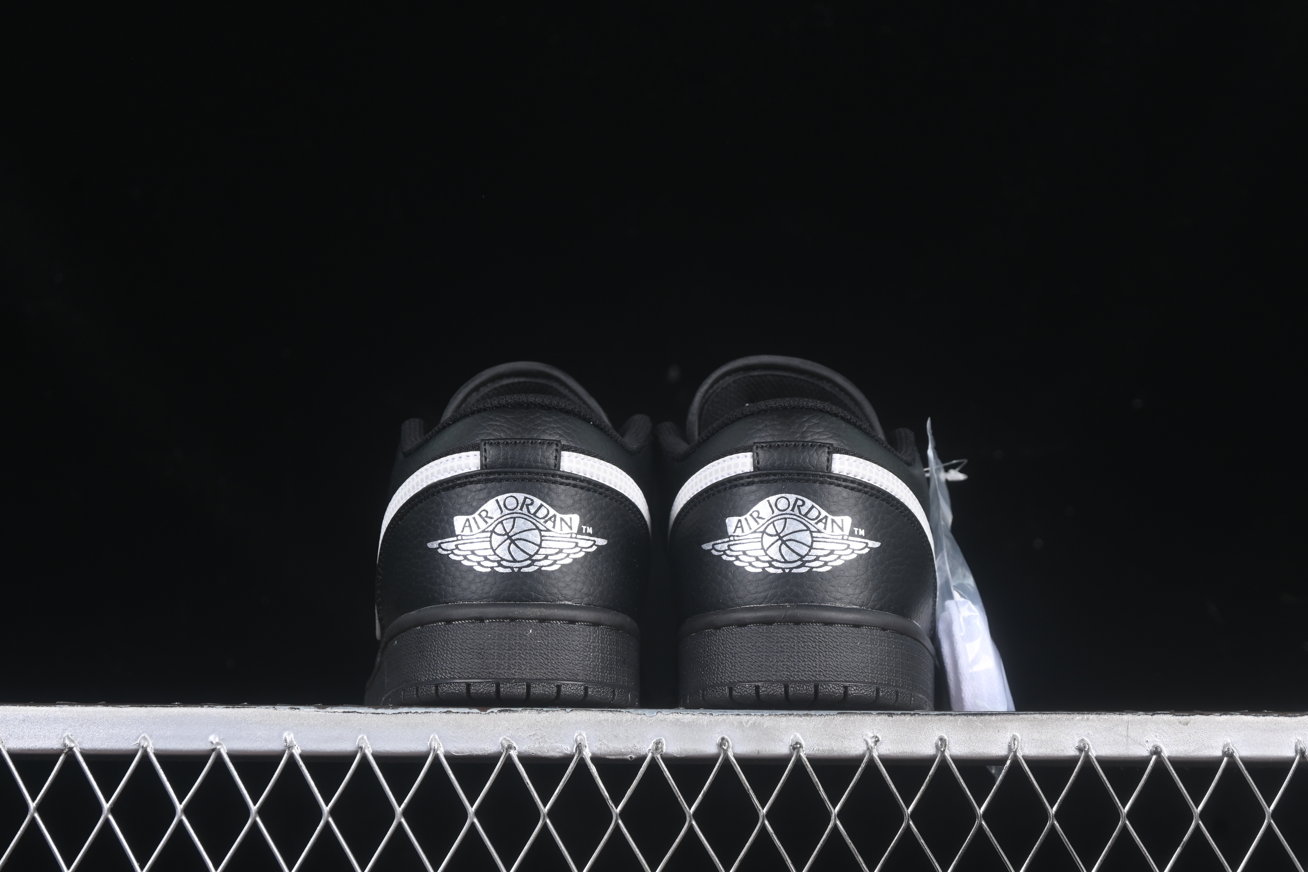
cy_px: 436
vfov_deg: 18.2
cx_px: 654
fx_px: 2725
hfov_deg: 27.0
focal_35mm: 75
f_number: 6.3
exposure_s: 1/50
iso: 160
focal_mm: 50
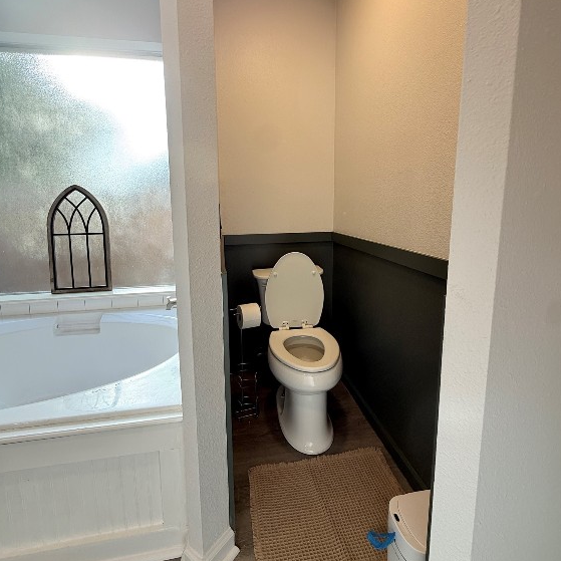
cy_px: 243
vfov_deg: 83.5
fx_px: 312
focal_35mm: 17
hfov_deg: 84.0
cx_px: 278
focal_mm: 2.22
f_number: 2.2
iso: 64
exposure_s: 1/99
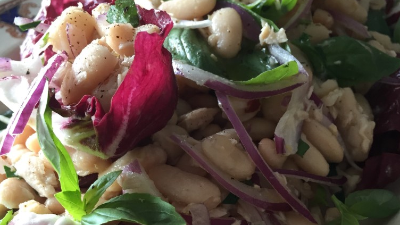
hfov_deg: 47.4
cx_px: 201
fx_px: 456
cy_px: 224
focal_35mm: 43
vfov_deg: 26.3
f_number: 2.2
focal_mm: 4.15
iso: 40
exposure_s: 1/33
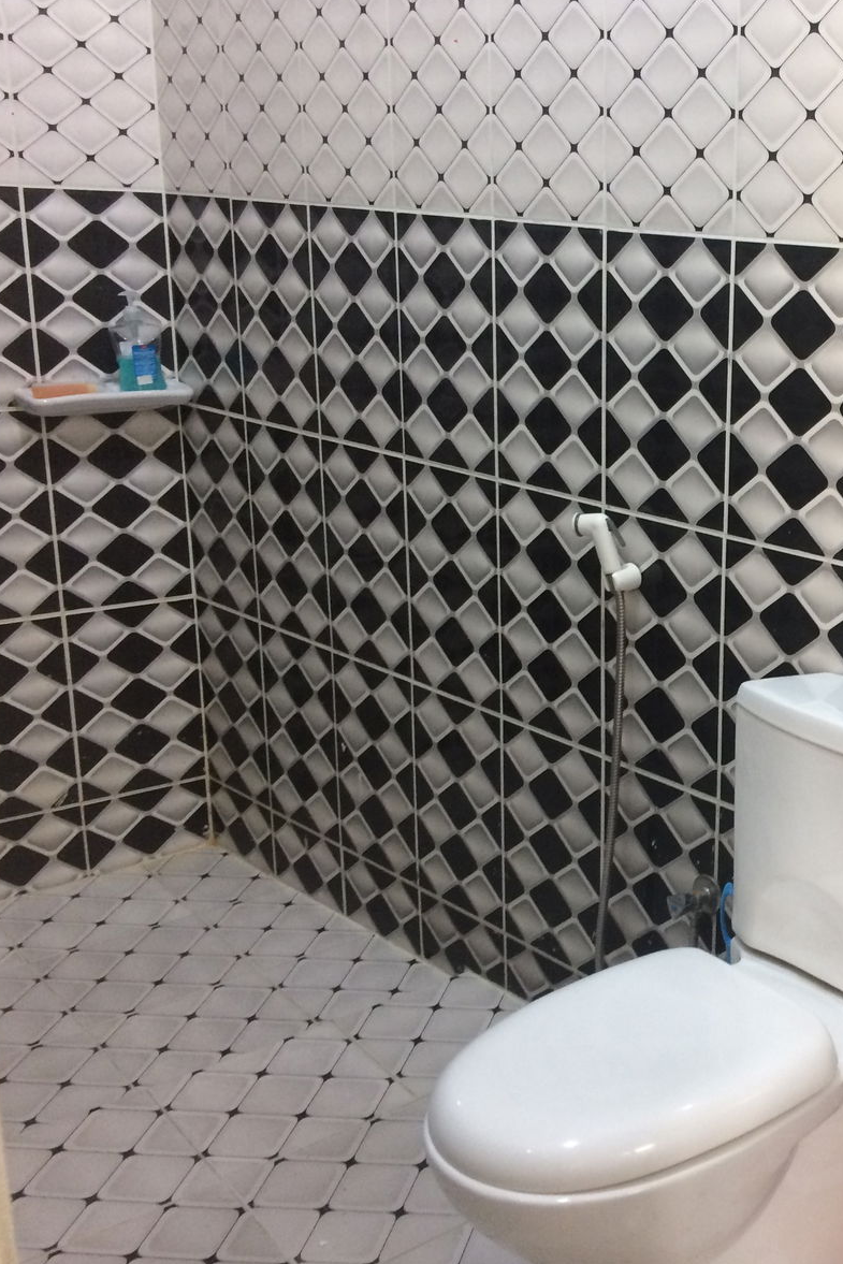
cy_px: 630
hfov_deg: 30.5
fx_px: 1440
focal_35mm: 41
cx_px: 830
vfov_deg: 47.4
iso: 200
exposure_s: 1/33
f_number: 2.2
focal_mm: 4.15
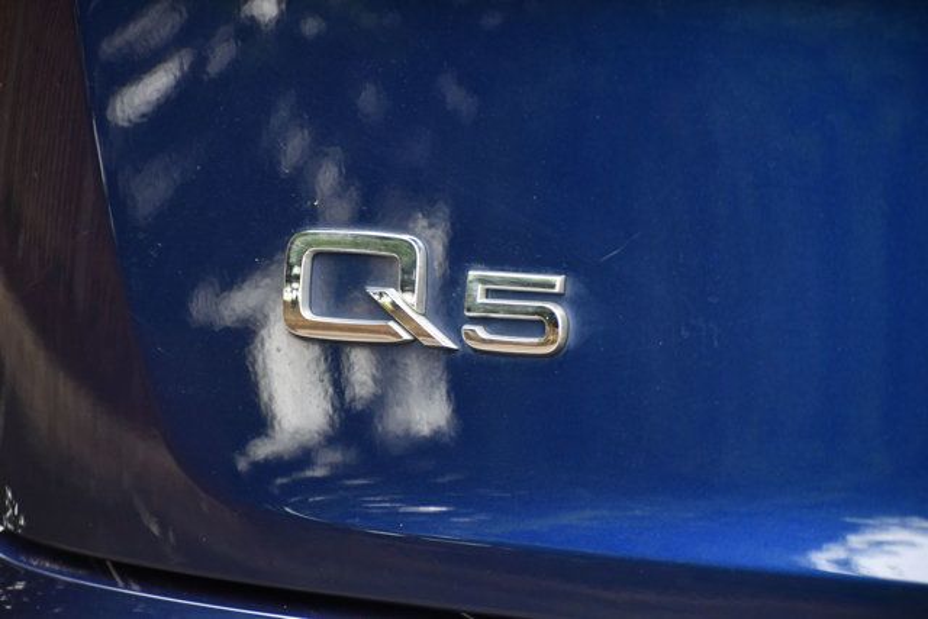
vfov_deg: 6.5
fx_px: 5414
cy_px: 310
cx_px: 464
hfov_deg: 9.8
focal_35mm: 210
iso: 1250
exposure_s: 1/250
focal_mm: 140
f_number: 4.8
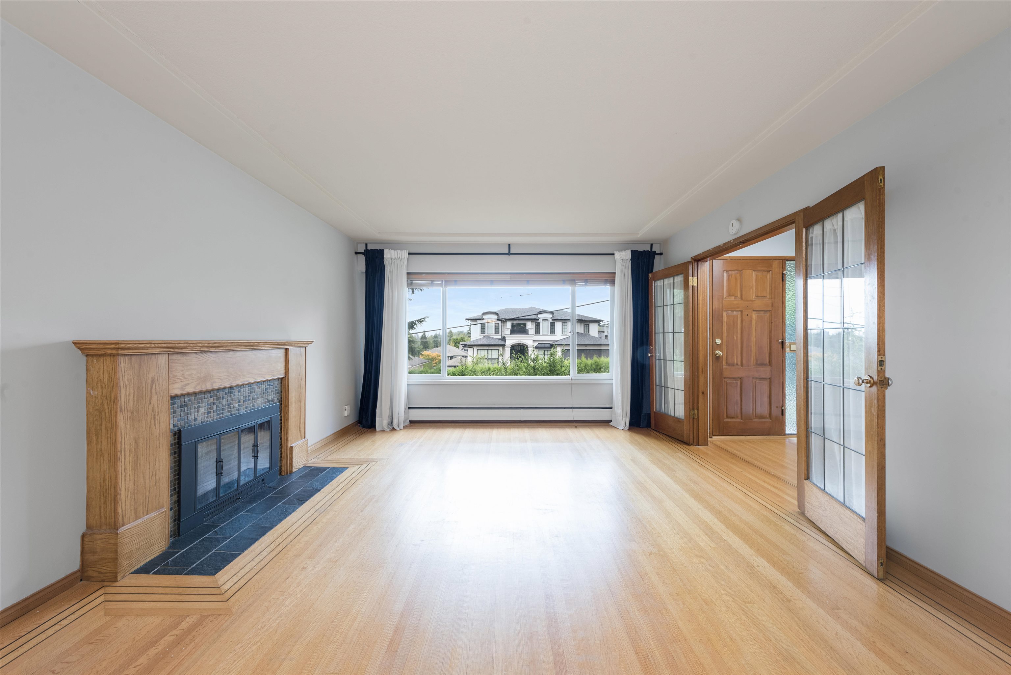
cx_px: 506
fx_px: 393
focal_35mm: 14
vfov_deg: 81.2
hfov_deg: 104.2
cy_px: 338
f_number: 8
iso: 400
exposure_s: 1/15
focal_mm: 14
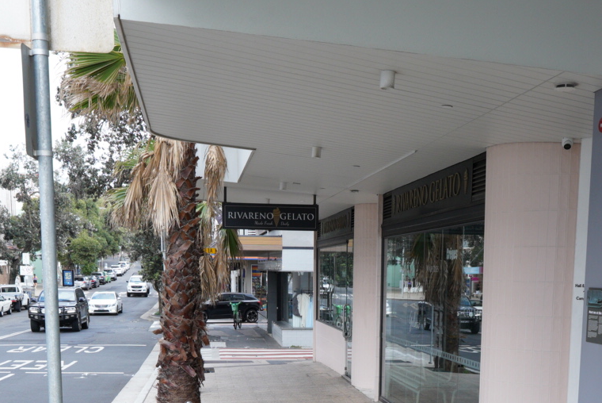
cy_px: 424
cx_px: 352
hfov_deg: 38.7
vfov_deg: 25.0
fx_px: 853
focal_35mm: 51
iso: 400
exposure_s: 1/250
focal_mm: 16
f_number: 5.6
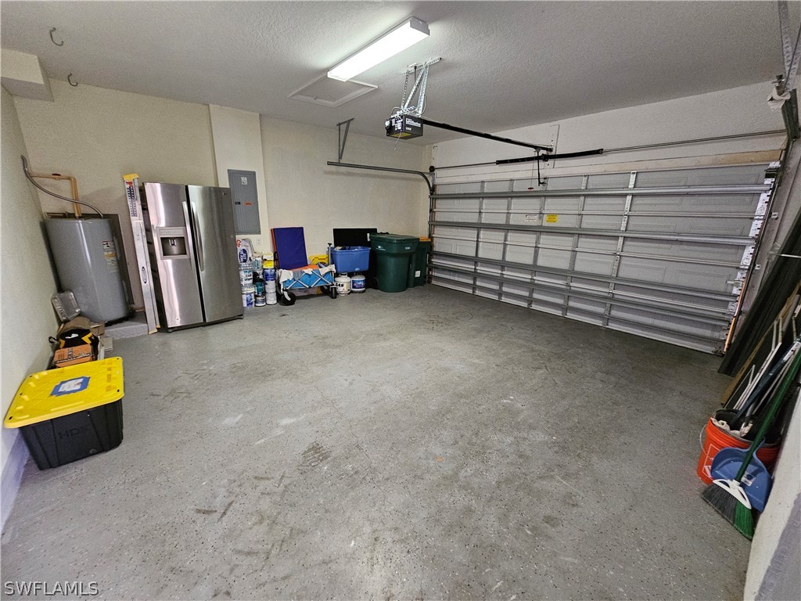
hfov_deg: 106.2
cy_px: 300
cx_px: 400
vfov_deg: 89.9
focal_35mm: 13
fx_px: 301
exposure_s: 1/24
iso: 640
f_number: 2.2
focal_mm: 2.2
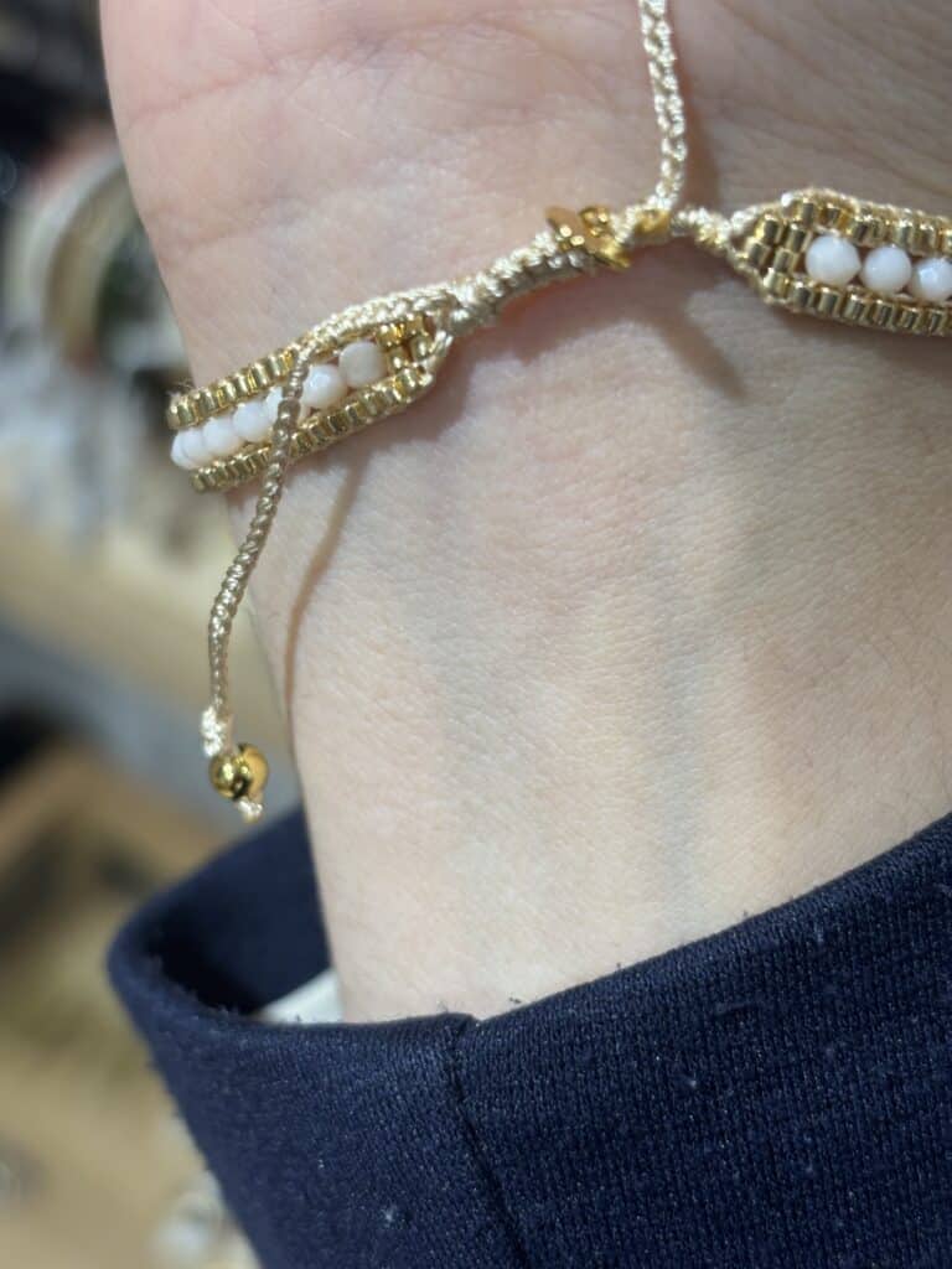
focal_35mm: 52
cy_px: 634
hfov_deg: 28.0
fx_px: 1907
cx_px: 476
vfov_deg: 36.8
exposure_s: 1/100
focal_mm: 5.96
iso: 64
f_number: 1.6
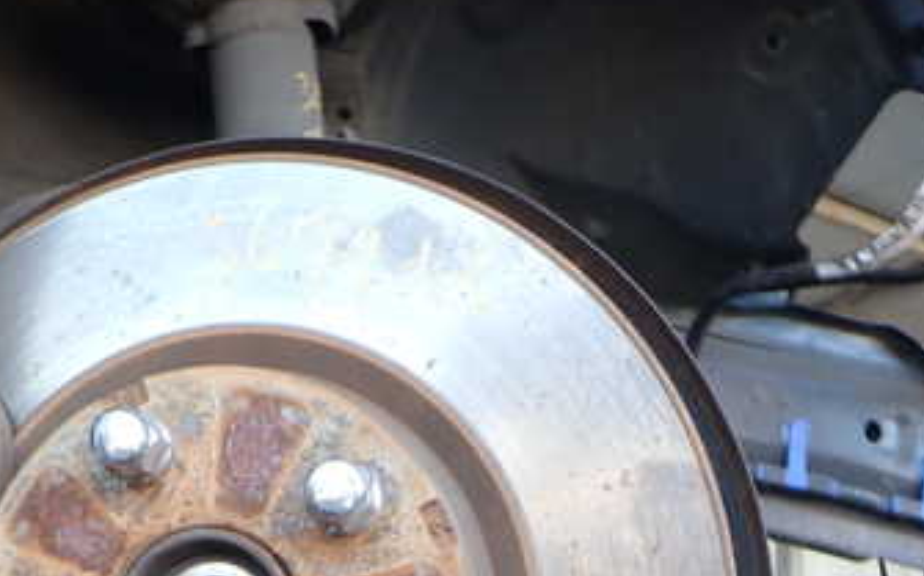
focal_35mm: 57
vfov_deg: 21.7
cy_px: 604
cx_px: 226
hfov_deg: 34.9
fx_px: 1435
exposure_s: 1/60
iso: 160
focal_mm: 5.4
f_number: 2.3
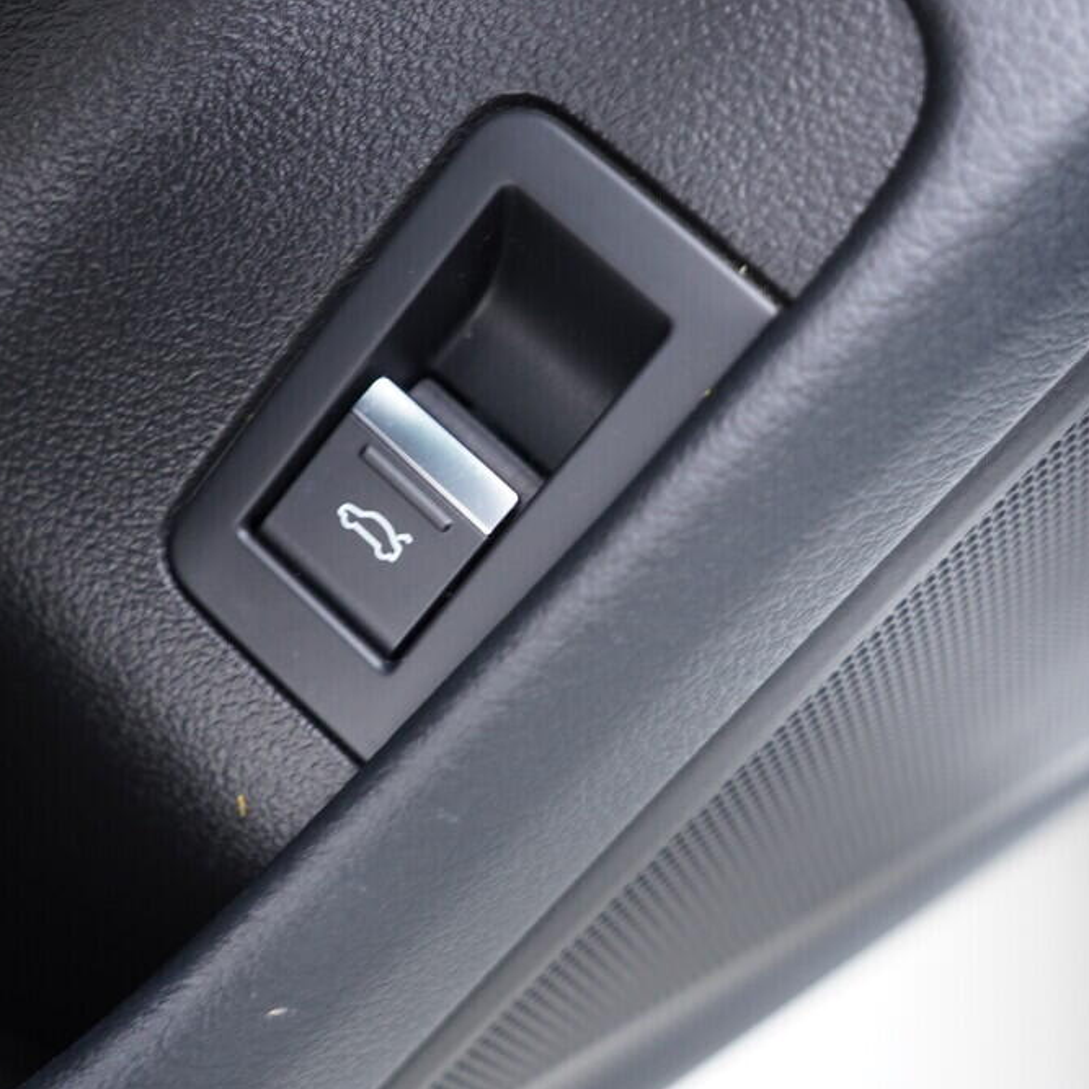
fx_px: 1673
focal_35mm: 47
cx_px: 470
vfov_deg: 36.1
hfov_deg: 36.0
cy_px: 541
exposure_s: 1/40
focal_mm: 24
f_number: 2.8
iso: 500
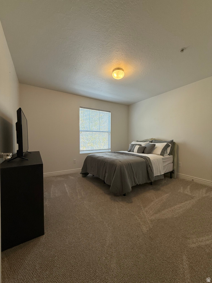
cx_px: 106
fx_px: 114
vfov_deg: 102.1
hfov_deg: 85.7
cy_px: 142
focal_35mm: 14
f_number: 2.2
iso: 125
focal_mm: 2.22
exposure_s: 1/120
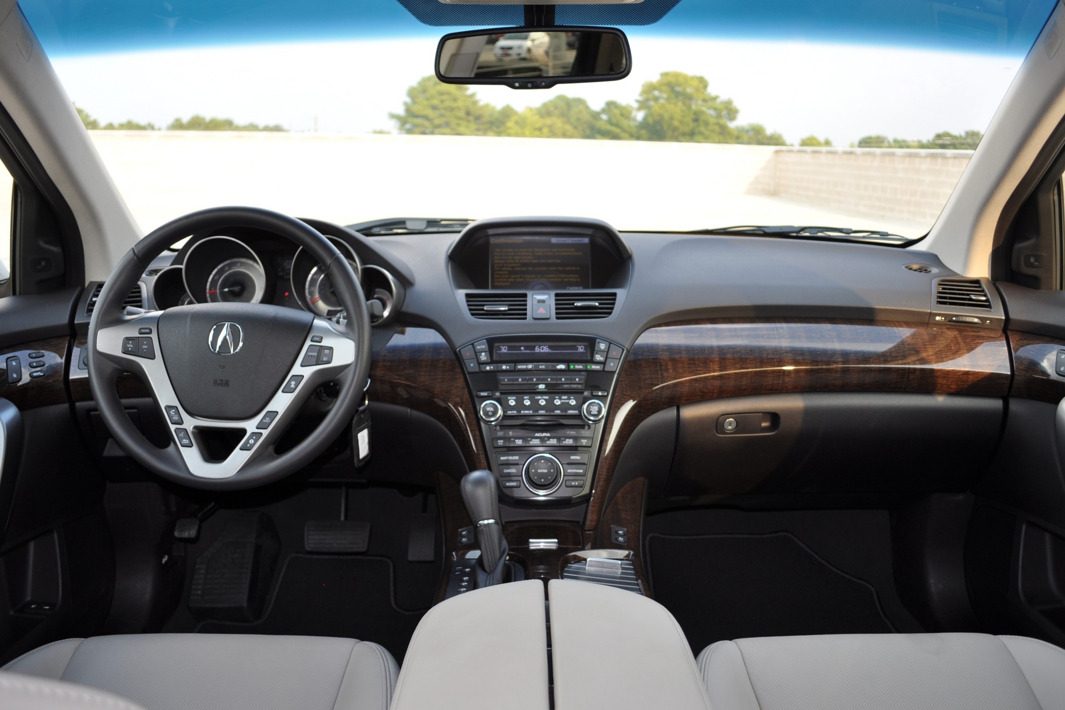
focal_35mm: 28
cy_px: 345
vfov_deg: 46.4
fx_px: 828
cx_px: 549
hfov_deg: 65.5
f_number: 3.5
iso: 250
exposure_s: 1/200
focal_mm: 18
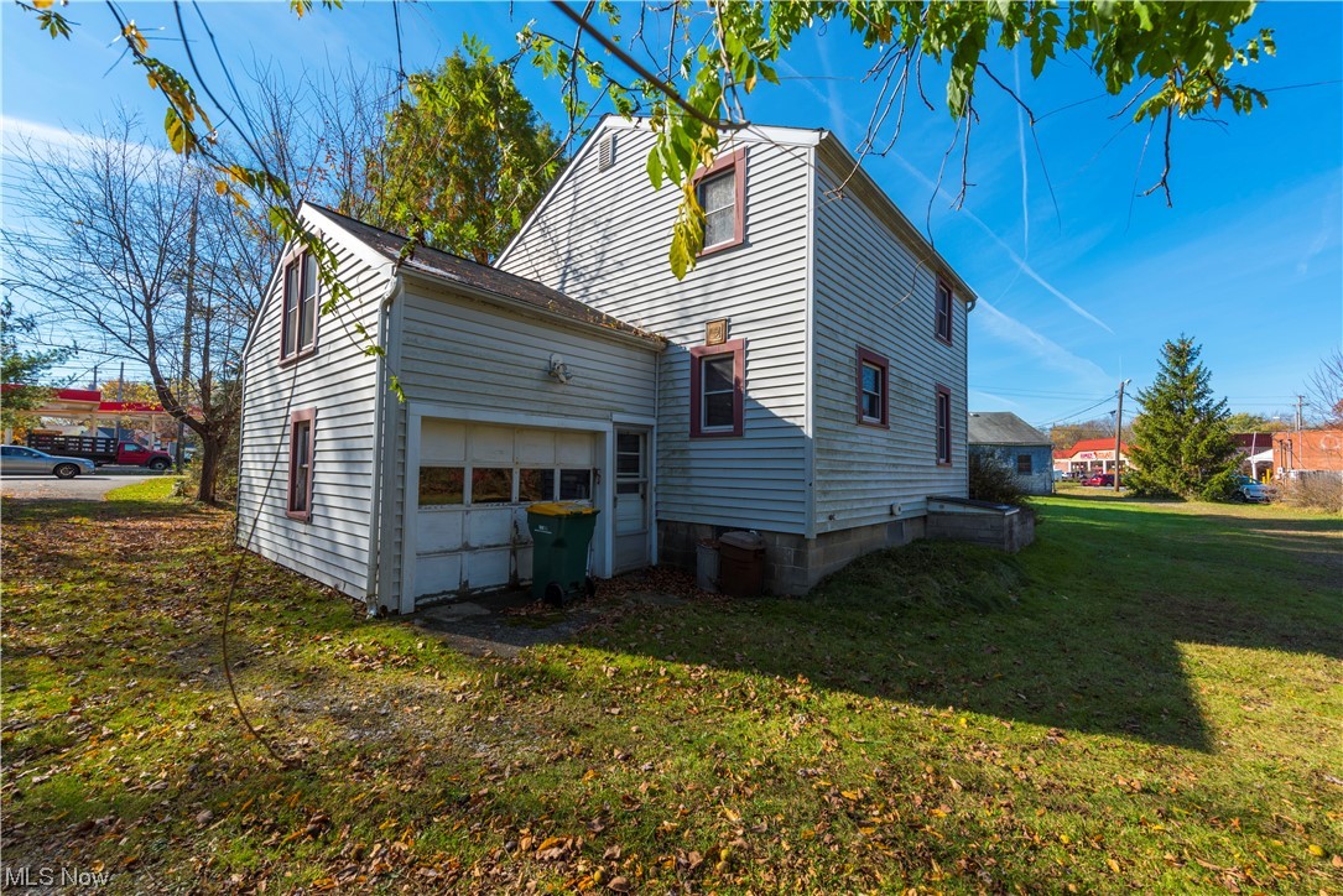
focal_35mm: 14
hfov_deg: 104.2
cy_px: 448
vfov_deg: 81.2
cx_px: 672
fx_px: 522
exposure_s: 1/400
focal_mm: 14
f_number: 9
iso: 200
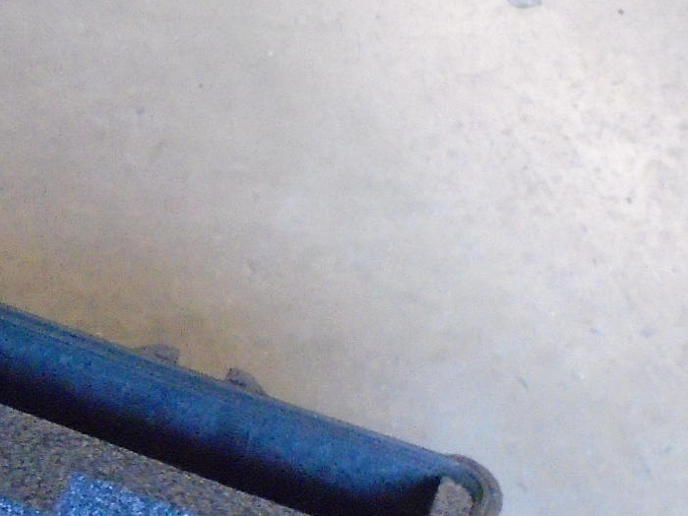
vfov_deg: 12.7
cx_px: -64
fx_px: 2285
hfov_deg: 16.6
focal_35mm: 115
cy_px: 505
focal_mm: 5.5
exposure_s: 1/30
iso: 800
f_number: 3.5
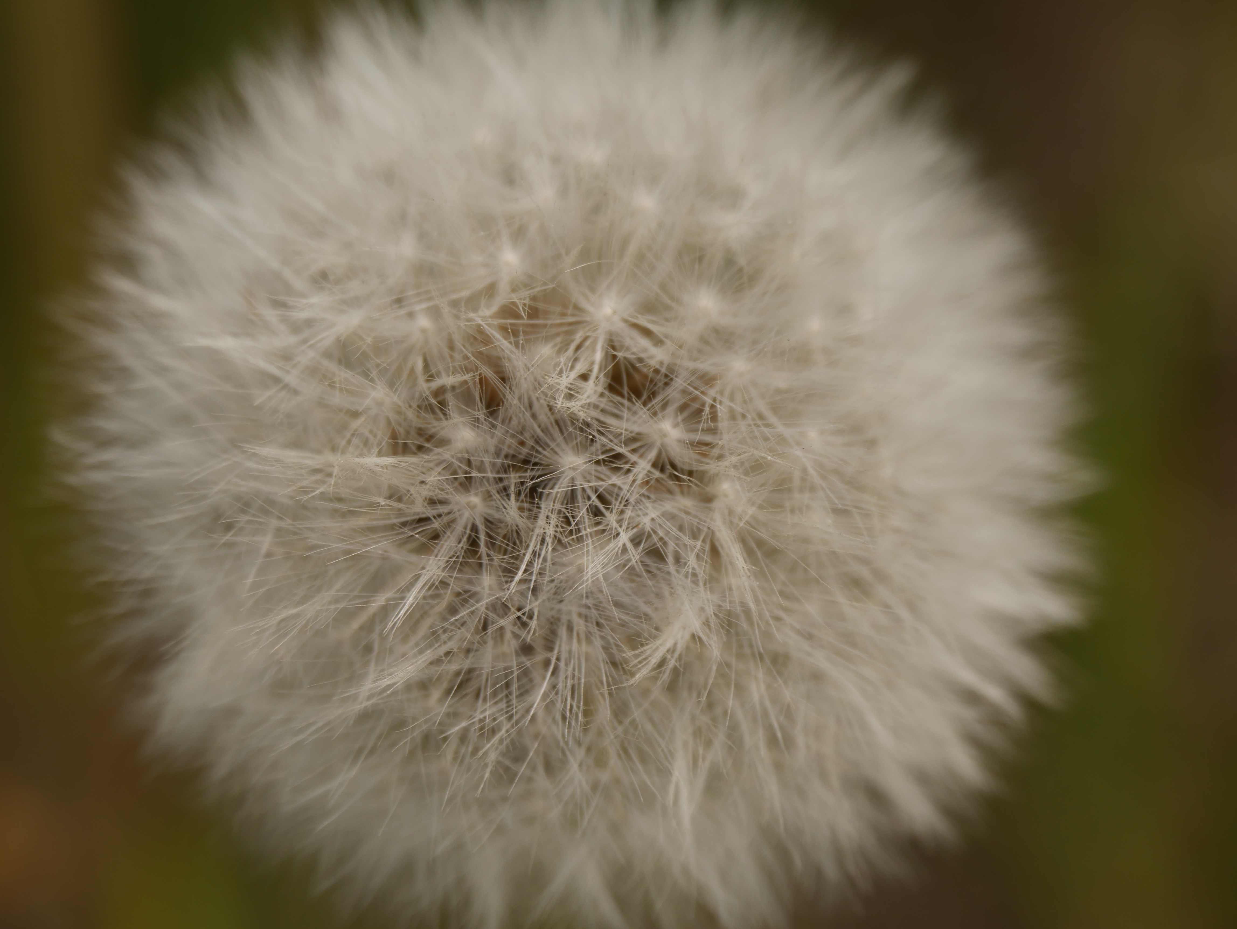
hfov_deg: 16.1
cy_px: 464
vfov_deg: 12.2
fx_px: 4361
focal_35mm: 122
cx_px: 618
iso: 200
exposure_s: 1/250
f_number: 5.6
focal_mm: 61
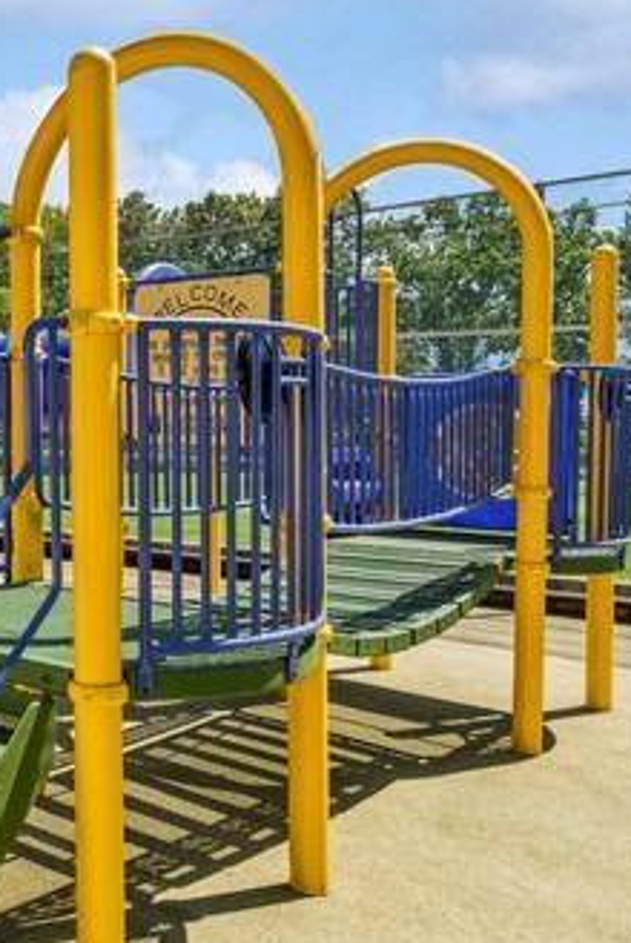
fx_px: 1083
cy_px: 439
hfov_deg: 27.9
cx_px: -149
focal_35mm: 41
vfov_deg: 47.1
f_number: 11
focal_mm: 15.1
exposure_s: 1/60
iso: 100
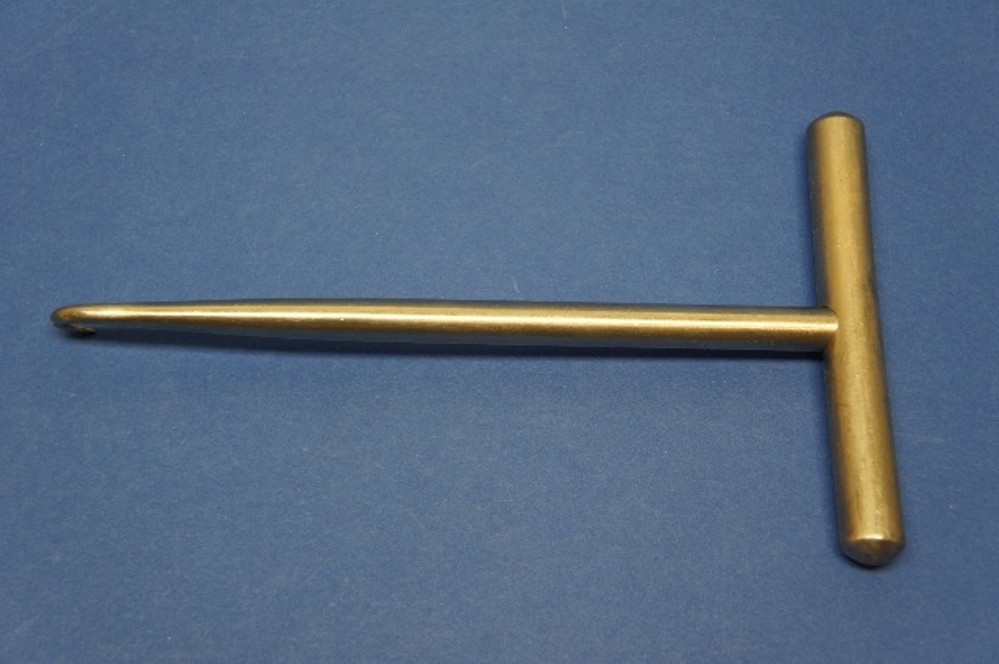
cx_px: 500
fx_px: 1829
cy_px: 332
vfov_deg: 20.6
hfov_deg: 30.5
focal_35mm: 66
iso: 200
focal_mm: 44
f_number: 5
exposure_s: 1/25
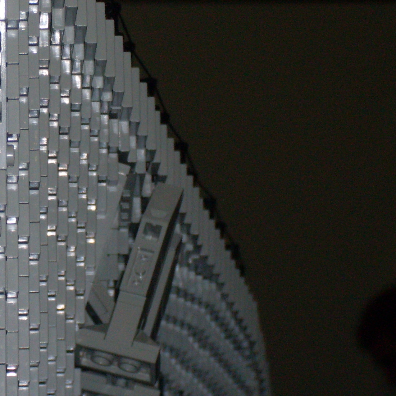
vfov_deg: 6.8
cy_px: 181
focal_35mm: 258
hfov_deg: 6.8
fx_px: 3339
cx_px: -26
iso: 100
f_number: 5.2
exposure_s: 1/60
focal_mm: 18.9
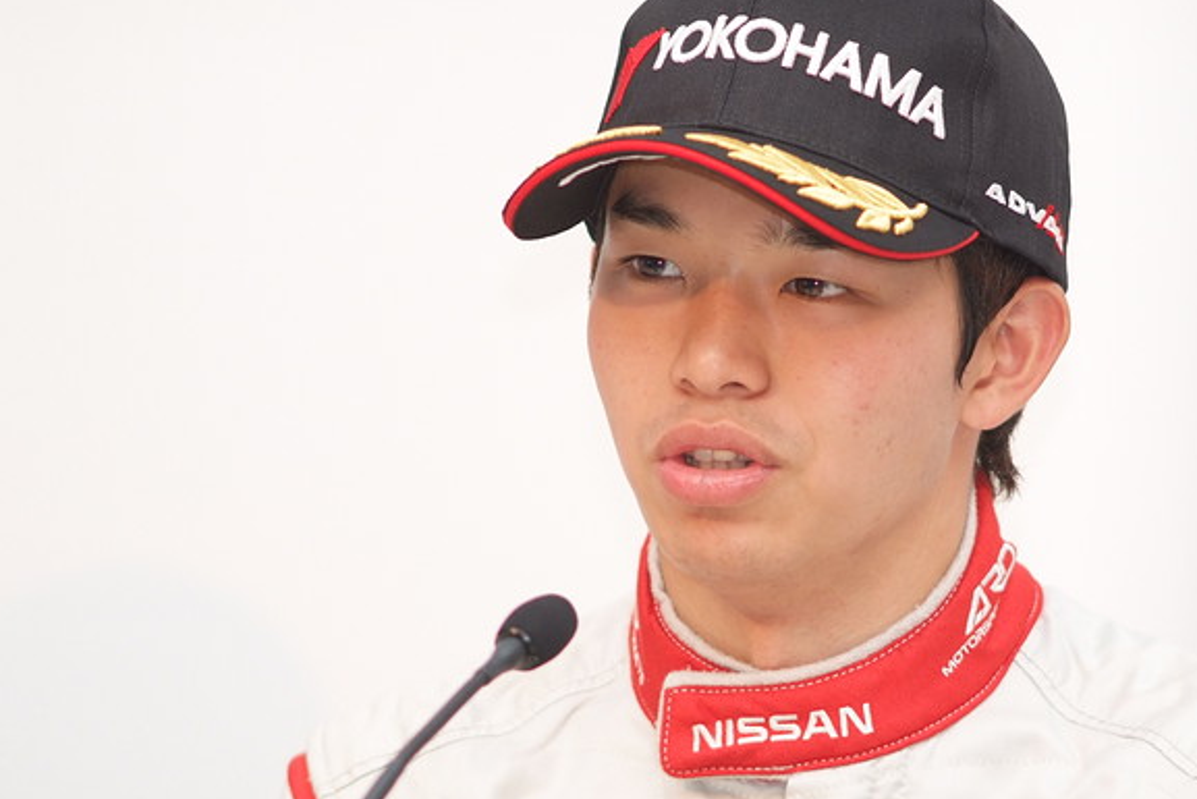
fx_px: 11207
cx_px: 730
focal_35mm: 337
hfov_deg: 6.1
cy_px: 421
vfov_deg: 4.1
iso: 400
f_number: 2.8
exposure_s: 1/250
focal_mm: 180
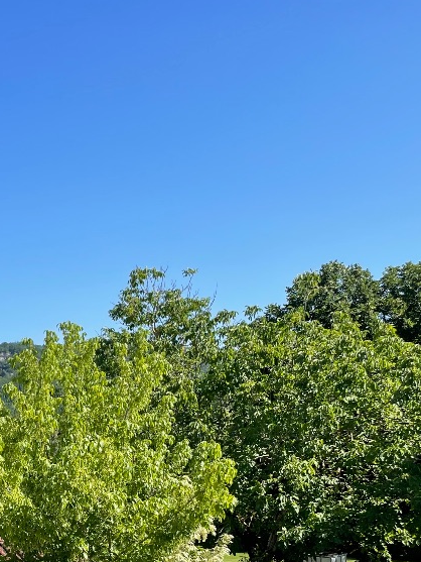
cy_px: 537
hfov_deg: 25.5
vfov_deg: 32.1
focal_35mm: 56
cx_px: 61
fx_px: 908
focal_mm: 4.2
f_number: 1.6
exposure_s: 1/2257
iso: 32
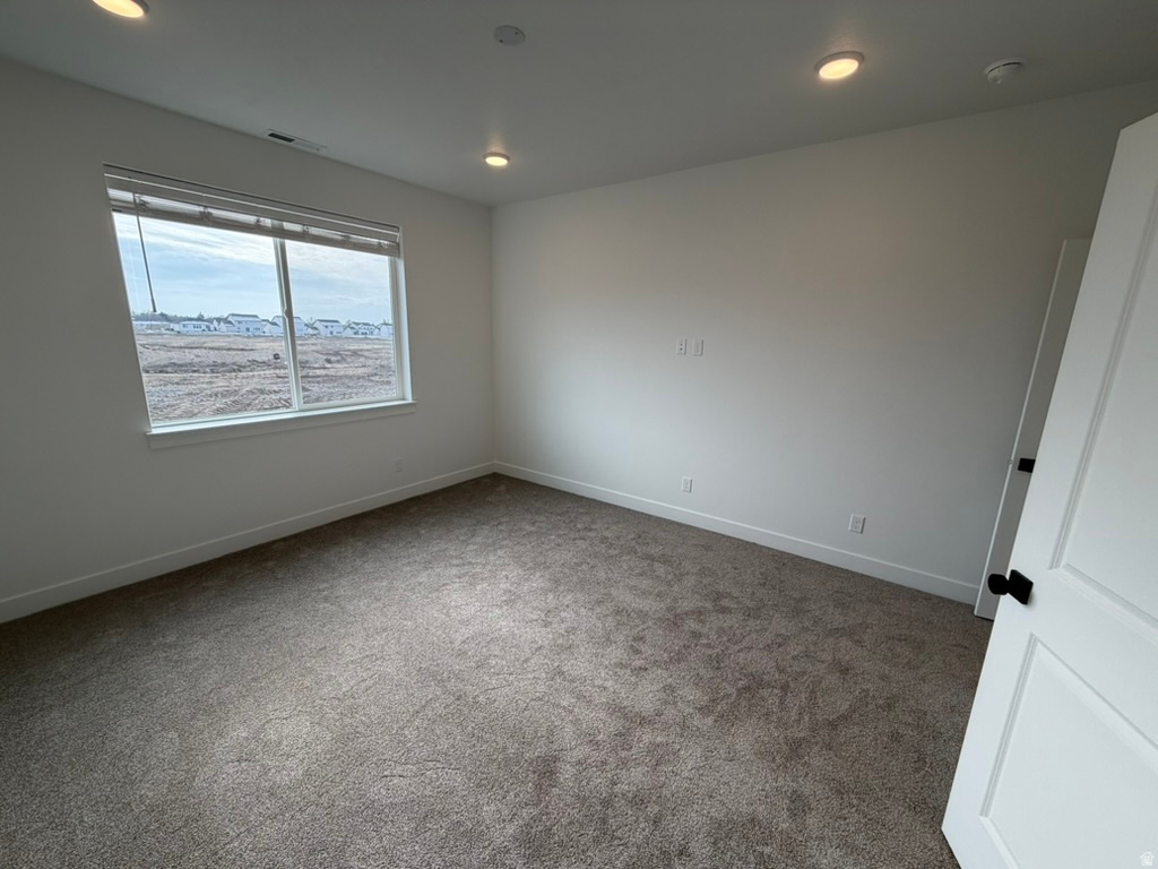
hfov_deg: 102.1
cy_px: 434
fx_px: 468
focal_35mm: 14
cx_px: 579
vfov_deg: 85.7
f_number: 2.2
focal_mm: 2.22
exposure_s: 1/230
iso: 64
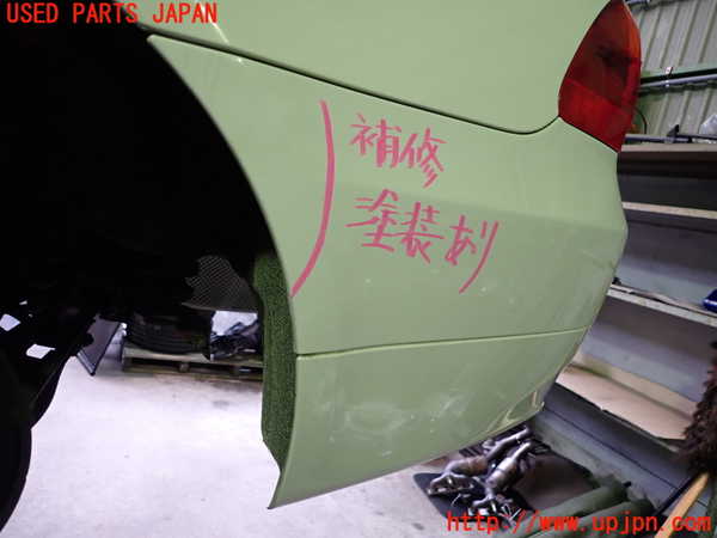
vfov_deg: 54.9
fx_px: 518
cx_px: 358
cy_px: 269
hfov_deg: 69.4
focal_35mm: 25
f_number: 2
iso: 250
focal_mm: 4.5
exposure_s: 1/30
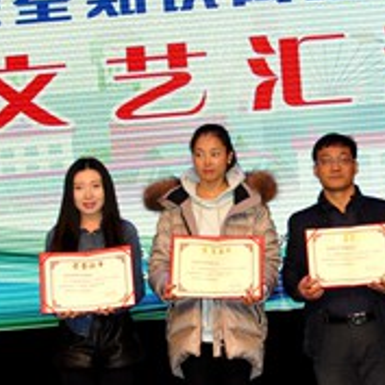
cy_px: 166
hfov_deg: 13.8
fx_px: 1581
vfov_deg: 13.9
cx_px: 274
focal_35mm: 126
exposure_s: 1/200
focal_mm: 25
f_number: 4.8
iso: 320
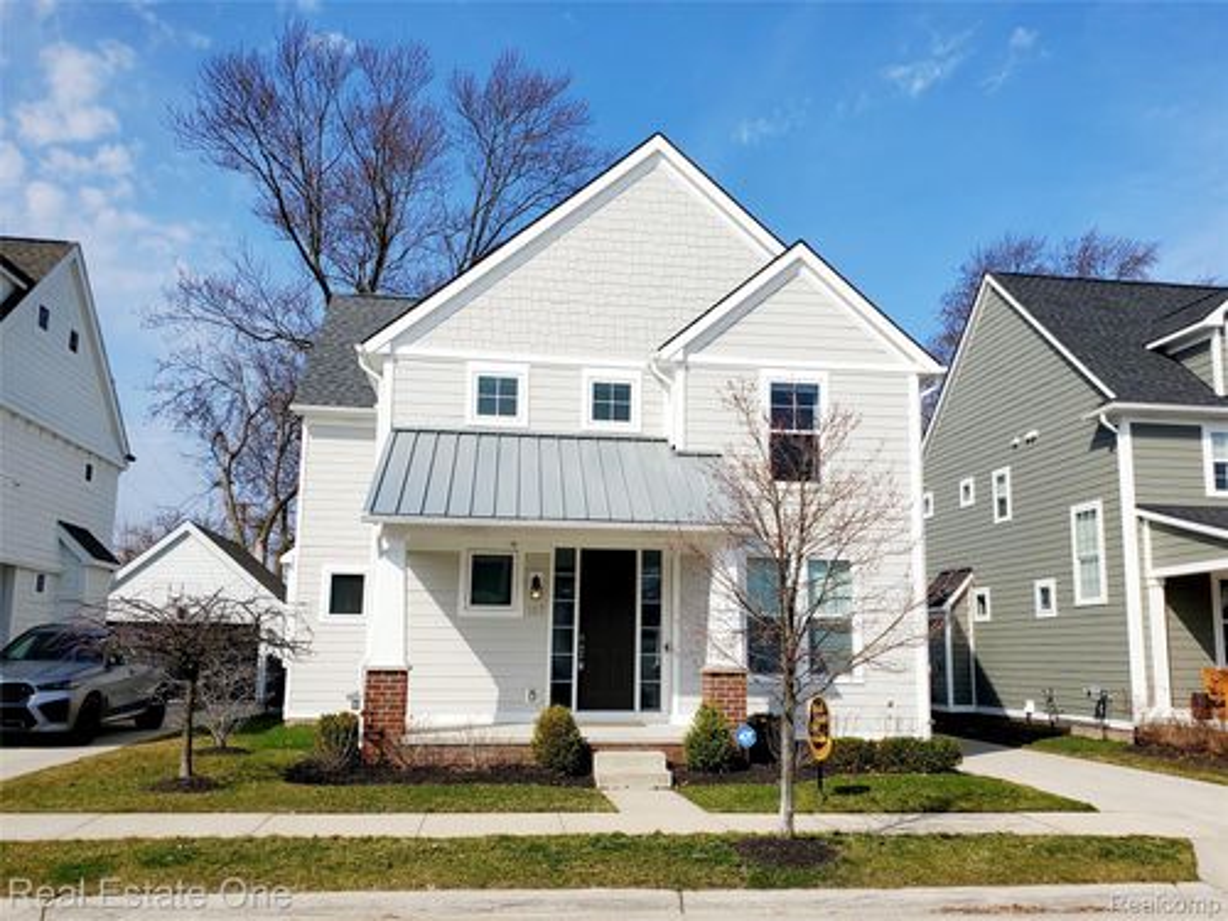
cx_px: 614
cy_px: 460
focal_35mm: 26
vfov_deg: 53.1
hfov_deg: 67.3
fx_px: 922
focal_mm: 4.3
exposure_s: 1/5000
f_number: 2.4
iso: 50
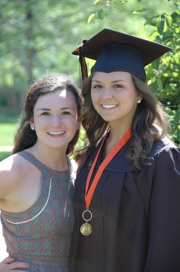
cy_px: 136
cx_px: 90
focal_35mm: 195
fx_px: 1466
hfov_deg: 7.0
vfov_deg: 10.6
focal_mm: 130
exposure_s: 1/250
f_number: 5.6
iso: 400
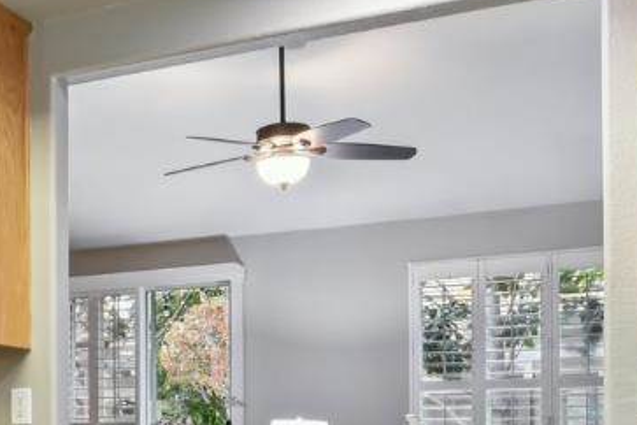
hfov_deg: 28.7
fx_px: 1097
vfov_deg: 20.9
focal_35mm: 62
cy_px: 461
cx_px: -98
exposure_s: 1/1.25
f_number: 8
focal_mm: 10
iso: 100
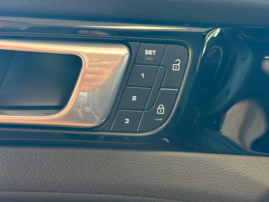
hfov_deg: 39.7
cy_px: 101
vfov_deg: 30.3
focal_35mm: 48
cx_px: 134
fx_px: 373
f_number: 1.78
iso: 320
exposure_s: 1/60
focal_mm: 6.86
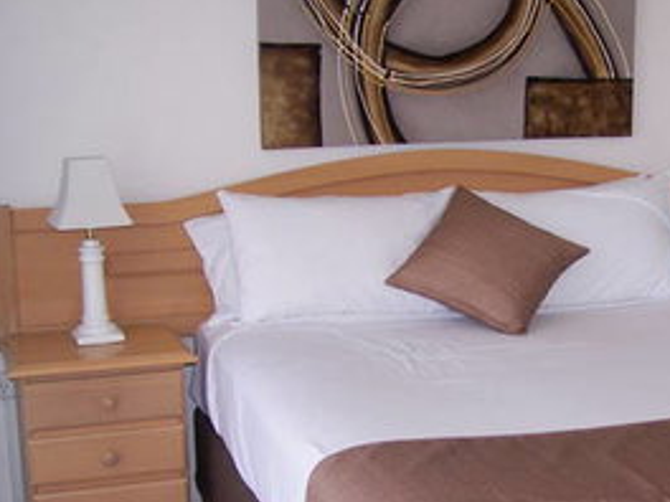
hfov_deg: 27.7
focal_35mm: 69
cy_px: 330
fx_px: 1336
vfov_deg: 21.2
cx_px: 525
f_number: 2.8
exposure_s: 1/60
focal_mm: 6.3
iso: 140
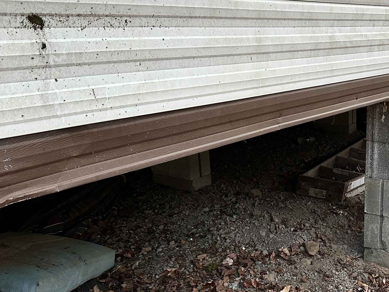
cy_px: 166
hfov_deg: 36.7
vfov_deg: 29.1
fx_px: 562
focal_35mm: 50
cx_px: 319
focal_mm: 6.86
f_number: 1.78
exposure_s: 1/63
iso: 250
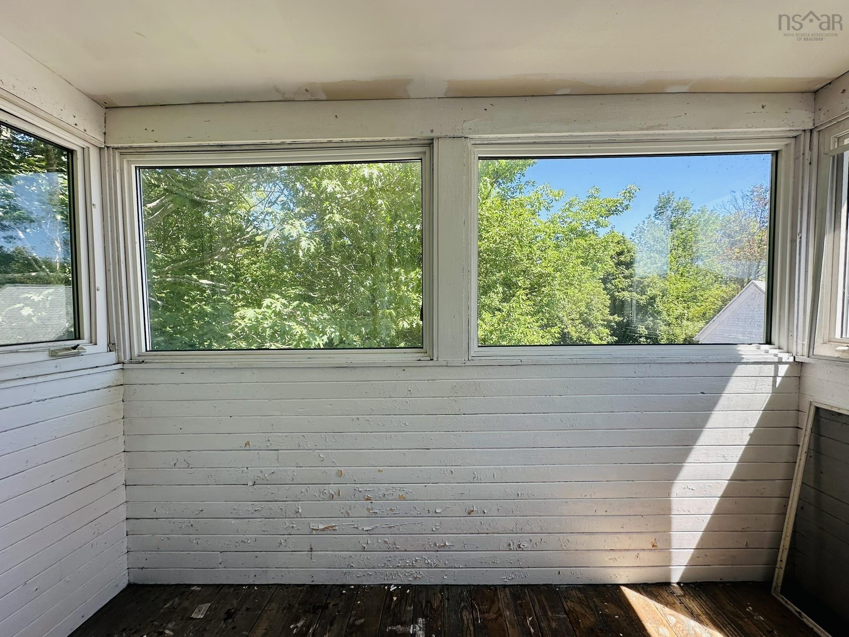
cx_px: 424
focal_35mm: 14
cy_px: 318
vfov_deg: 85.7
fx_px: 343
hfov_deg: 102.1
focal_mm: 2.22
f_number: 2.2
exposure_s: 1/276
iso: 40
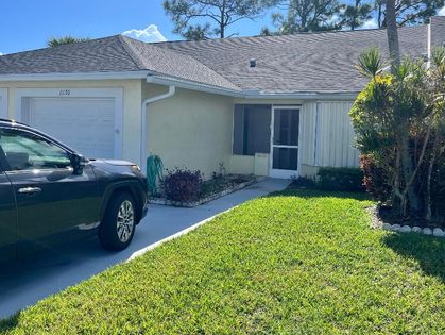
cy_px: 144
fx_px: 399
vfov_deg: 45.4
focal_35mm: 31
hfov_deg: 58.3
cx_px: 234
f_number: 1.6
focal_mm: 5.1
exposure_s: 1/3413
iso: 50
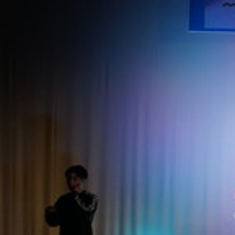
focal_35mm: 110
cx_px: 374
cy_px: 242
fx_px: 845
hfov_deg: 14.5
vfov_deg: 15.5
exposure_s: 1/100
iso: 500
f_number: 4.5
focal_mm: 26
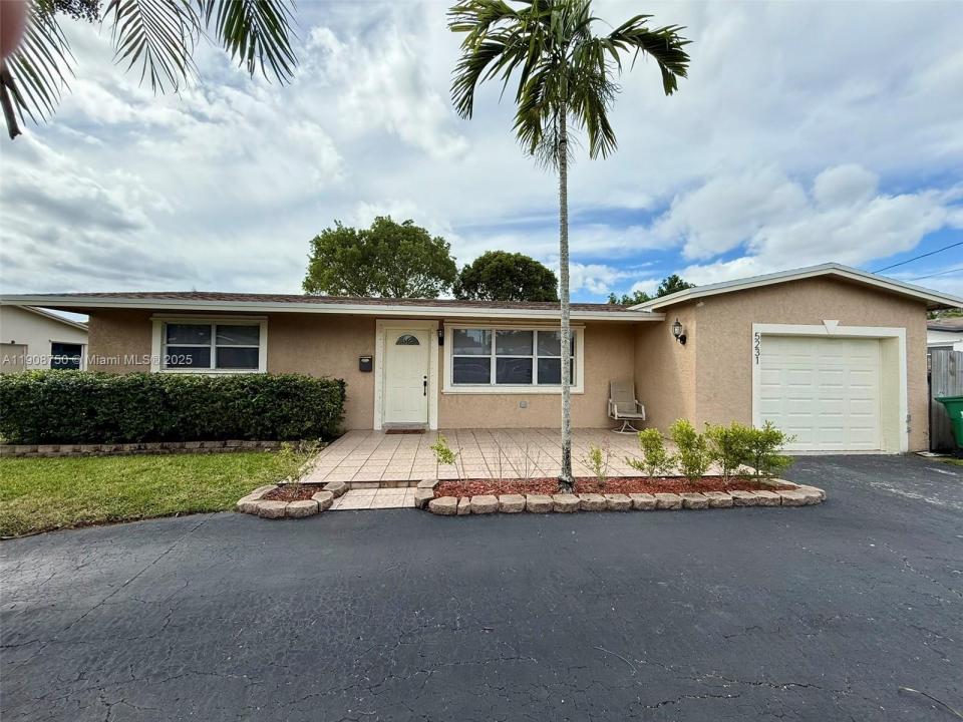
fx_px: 389
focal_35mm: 14
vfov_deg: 85.7
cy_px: 361
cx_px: 482
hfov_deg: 102.1
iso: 64
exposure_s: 1/1656
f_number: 2.2
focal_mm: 2.22
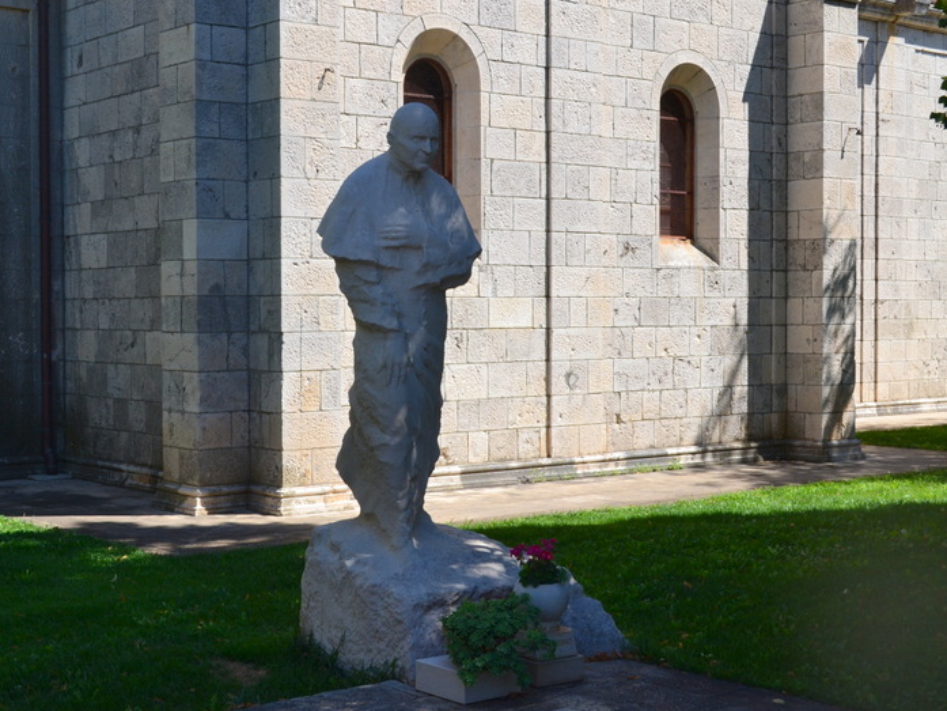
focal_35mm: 53
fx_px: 1450
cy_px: 359
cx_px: 406
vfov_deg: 27.5
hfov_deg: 36.1
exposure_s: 1/400
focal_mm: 32
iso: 400
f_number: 11
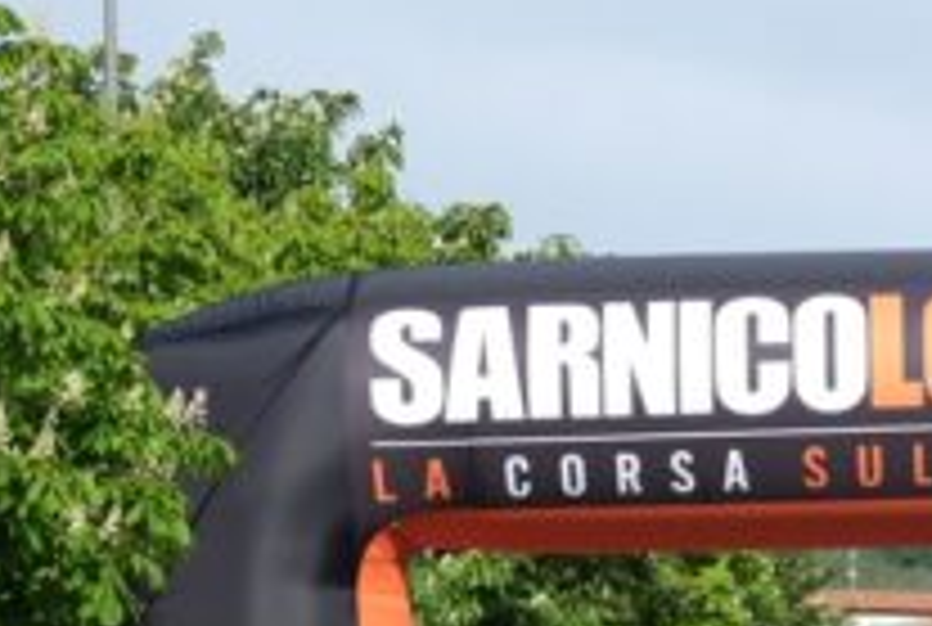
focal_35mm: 197
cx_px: 1074
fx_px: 5111
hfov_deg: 10.3
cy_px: 757
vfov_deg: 7.0
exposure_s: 1/400
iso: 160
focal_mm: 50.5
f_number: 6.4
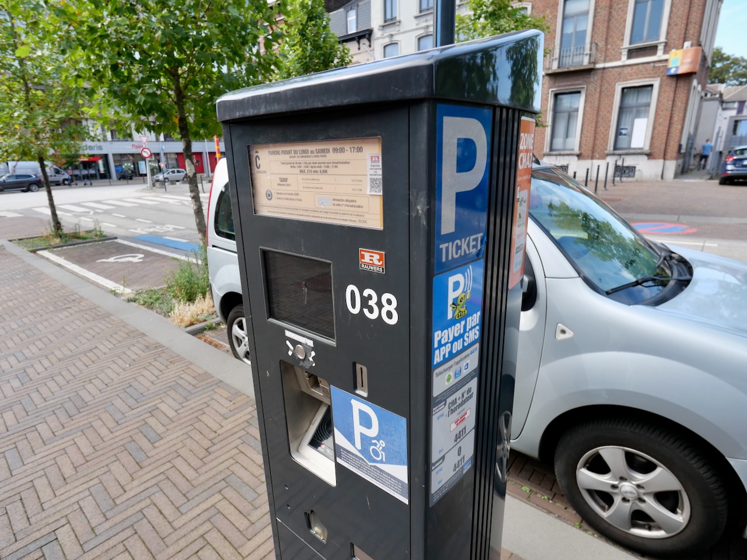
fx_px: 388
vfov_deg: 71.6
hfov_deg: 87.8
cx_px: 374
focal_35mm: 18
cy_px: 280
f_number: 3.5
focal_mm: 9
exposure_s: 1/500
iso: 200
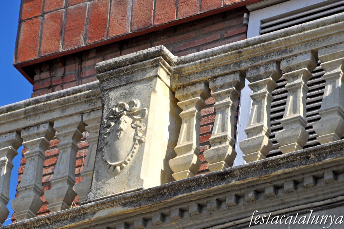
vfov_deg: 4.5
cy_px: 115
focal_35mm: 302
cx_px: 172
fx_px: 2885
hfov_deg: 6.8
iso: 640
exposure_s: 1/1250
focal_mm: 200
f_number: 9
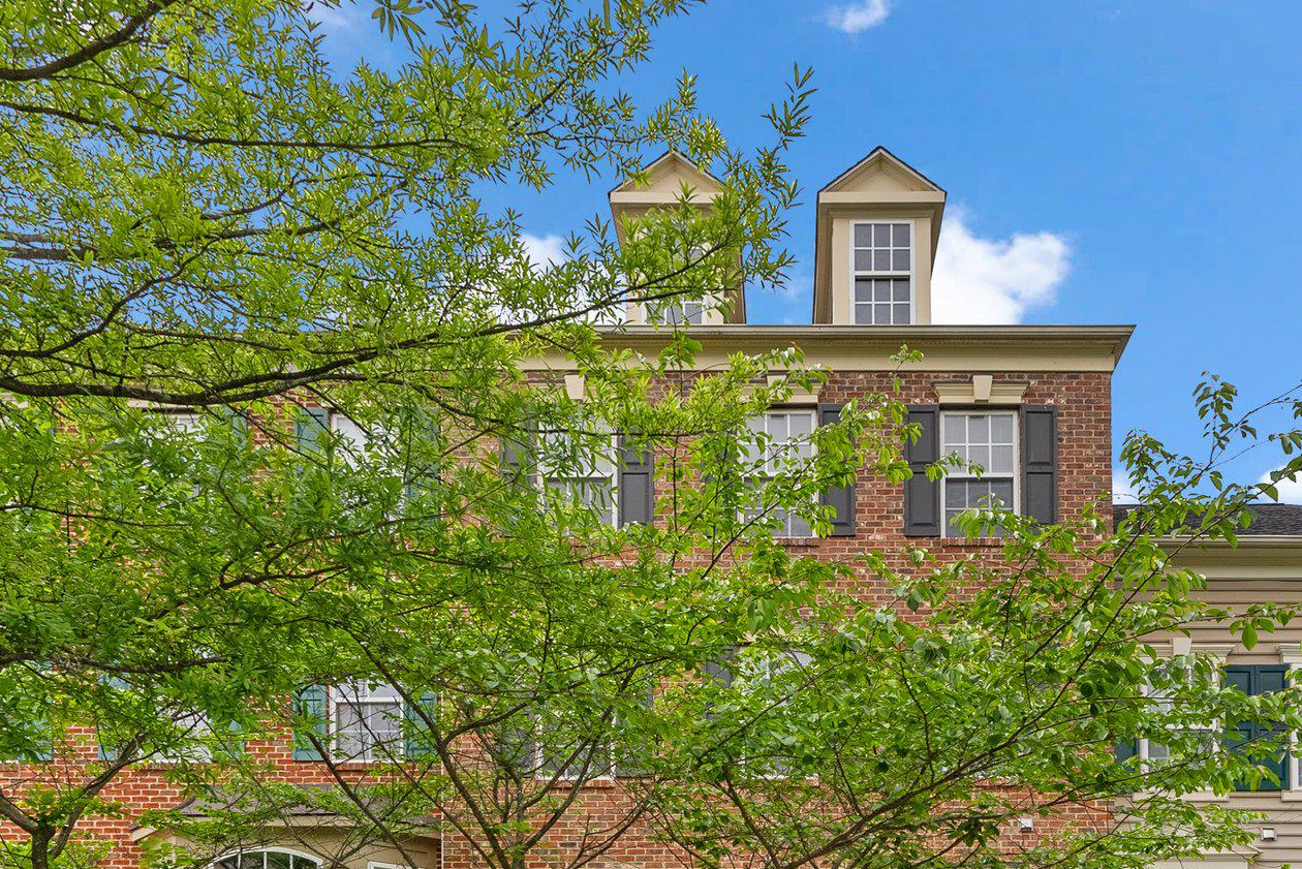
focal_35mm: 26
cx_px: 807
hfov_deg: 68.4
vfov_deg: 47.7
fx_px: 941
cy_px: 653
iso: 250
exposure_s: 1/125
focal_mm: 16
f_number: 8
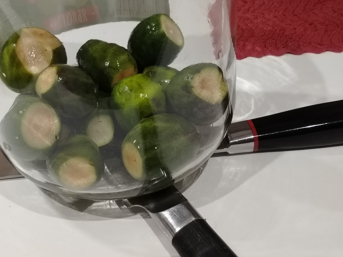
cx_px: 142
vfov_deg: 23.3
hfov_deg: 30.7
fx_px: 624
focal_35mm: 63
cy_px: 140
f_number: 1.75
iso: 791
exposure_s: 1/33.3
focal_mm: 5.25
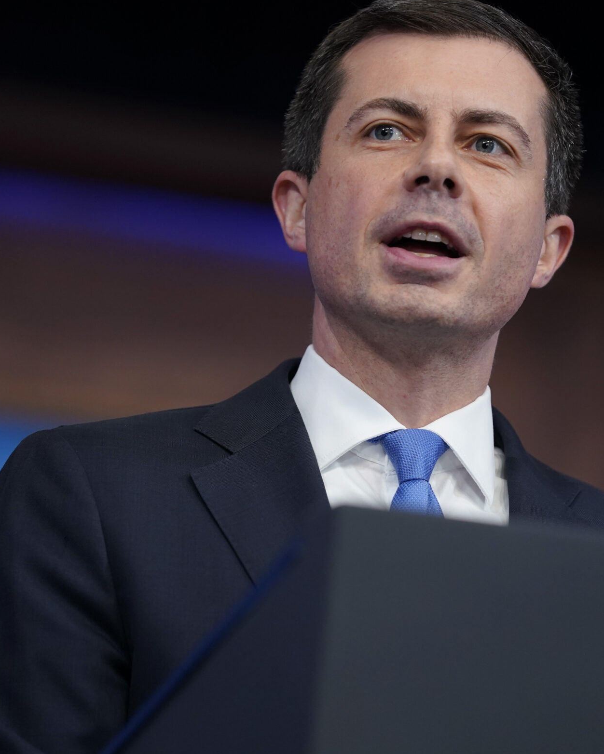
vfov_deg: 6.3
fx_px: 6860
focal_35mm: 307
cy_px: 345
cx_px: 364
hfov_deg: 5.0
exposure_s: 1/250
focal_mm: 200
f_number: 2.8
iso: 1250
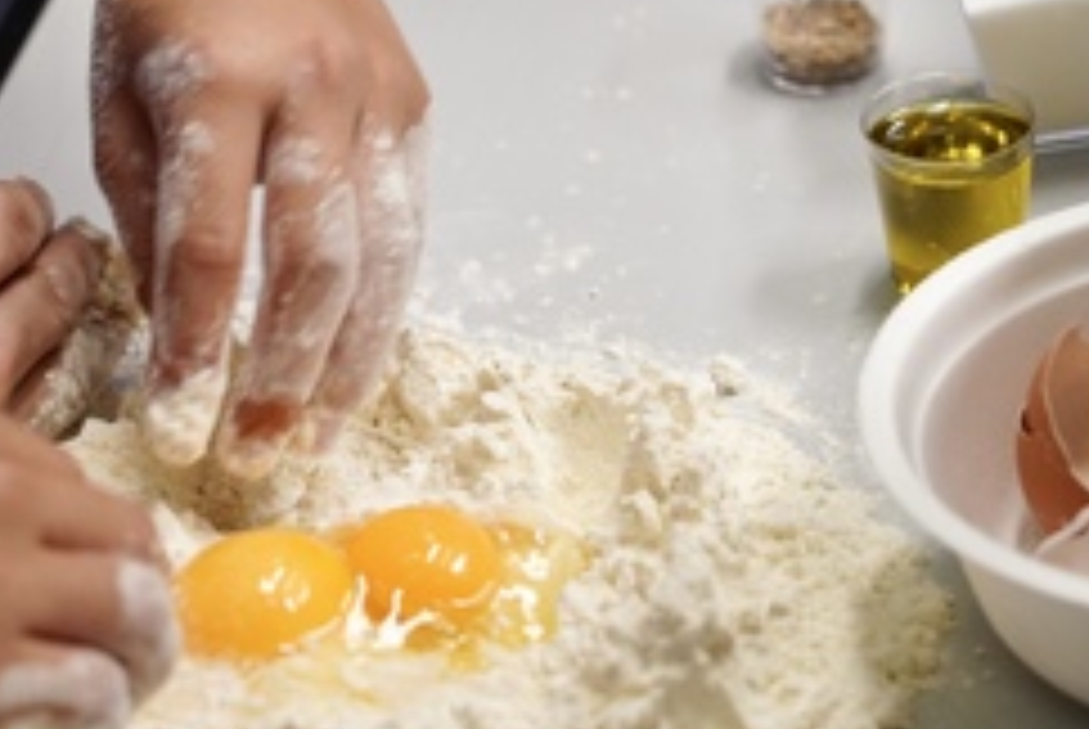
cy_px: 320
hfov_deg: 10.5
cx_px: 450
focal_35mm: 195
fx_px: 5906
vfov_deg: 7.1
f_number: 4
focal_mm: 105
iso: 3200
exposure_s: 1/200
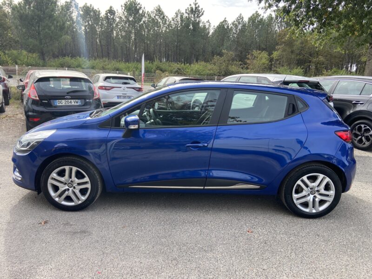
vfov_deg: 53.1
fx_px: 279
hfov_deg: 67.3
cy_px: 140
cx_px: 186
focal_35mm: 26
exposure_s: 1/626
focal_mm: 4.25
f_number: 1.8
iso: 32
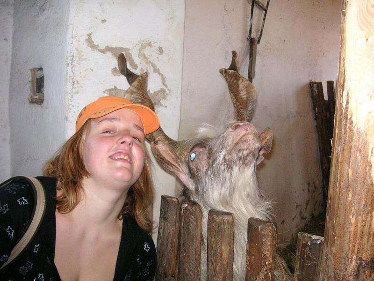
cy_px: 140
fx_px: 400
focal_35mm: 37
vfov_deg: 38.7
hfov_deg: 50.1
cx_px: 187
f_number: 2.8
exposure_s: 1/45
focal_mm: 6.1
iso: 160
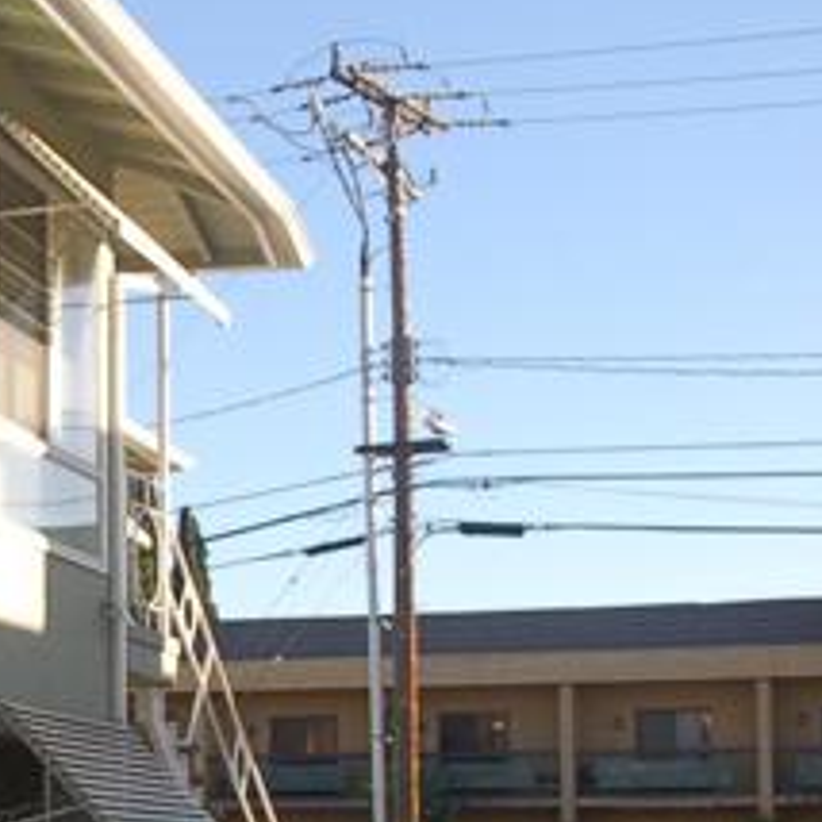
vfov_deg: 18.1
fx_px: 2560
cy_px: 649
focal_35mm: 95
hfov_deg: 17.7
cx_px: -61
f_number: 5.6
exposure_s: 1/500
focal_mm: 25
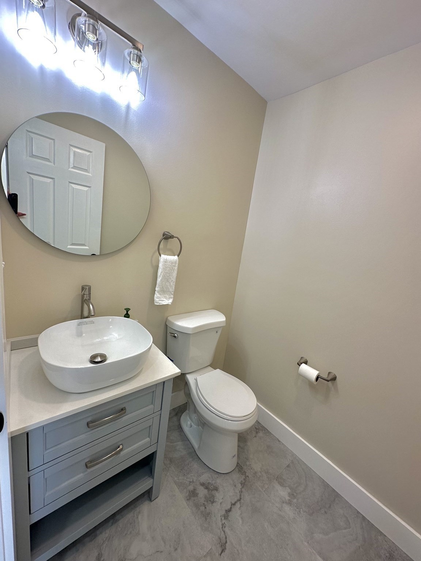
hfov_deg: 85.7
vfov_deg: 102.1
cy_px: 280
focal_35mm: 14
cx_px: 210
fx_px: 227
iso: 100
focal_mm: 2.22
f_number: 2.2
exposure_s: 1/120
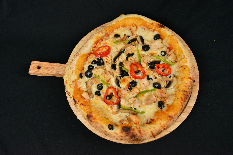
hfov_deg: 50.7
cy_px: 78
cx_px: 116
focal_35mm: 38
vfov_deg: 35.1
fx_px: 246
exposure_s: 1/200
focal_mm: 38
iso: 1250
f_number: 5.6
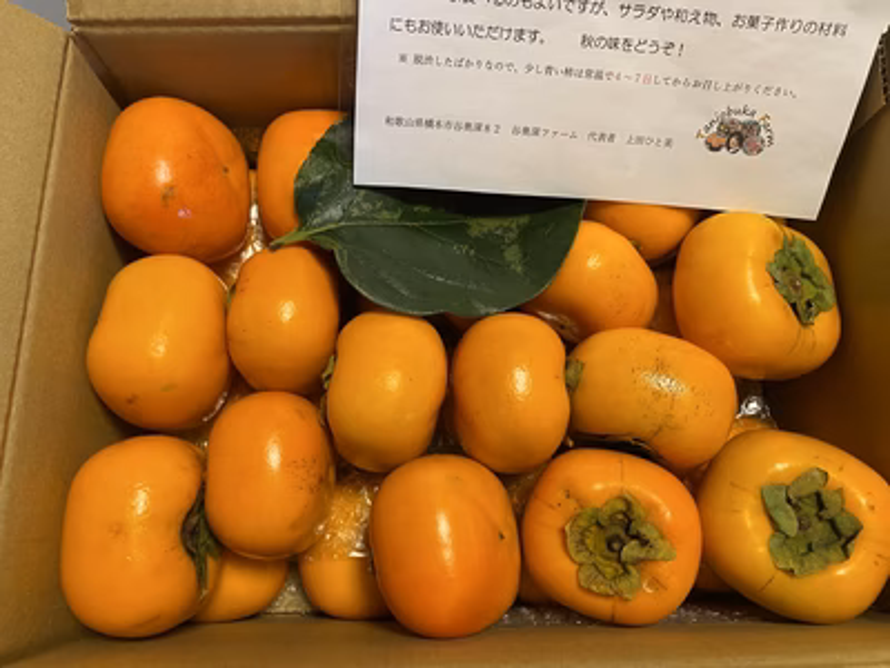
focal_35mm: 26
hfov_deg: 67.3
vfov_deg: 53.1
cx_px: 445
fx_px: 668
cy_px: 334
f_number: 1.8
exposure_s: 1/50
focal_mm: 4.25
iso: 80
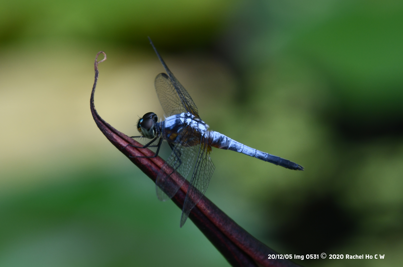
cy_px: 134
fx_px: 7035
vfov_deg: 2.2
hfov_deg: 3.3
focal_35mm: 630
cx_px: 202
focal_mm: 420
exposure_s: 1/125
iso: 250
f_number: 11
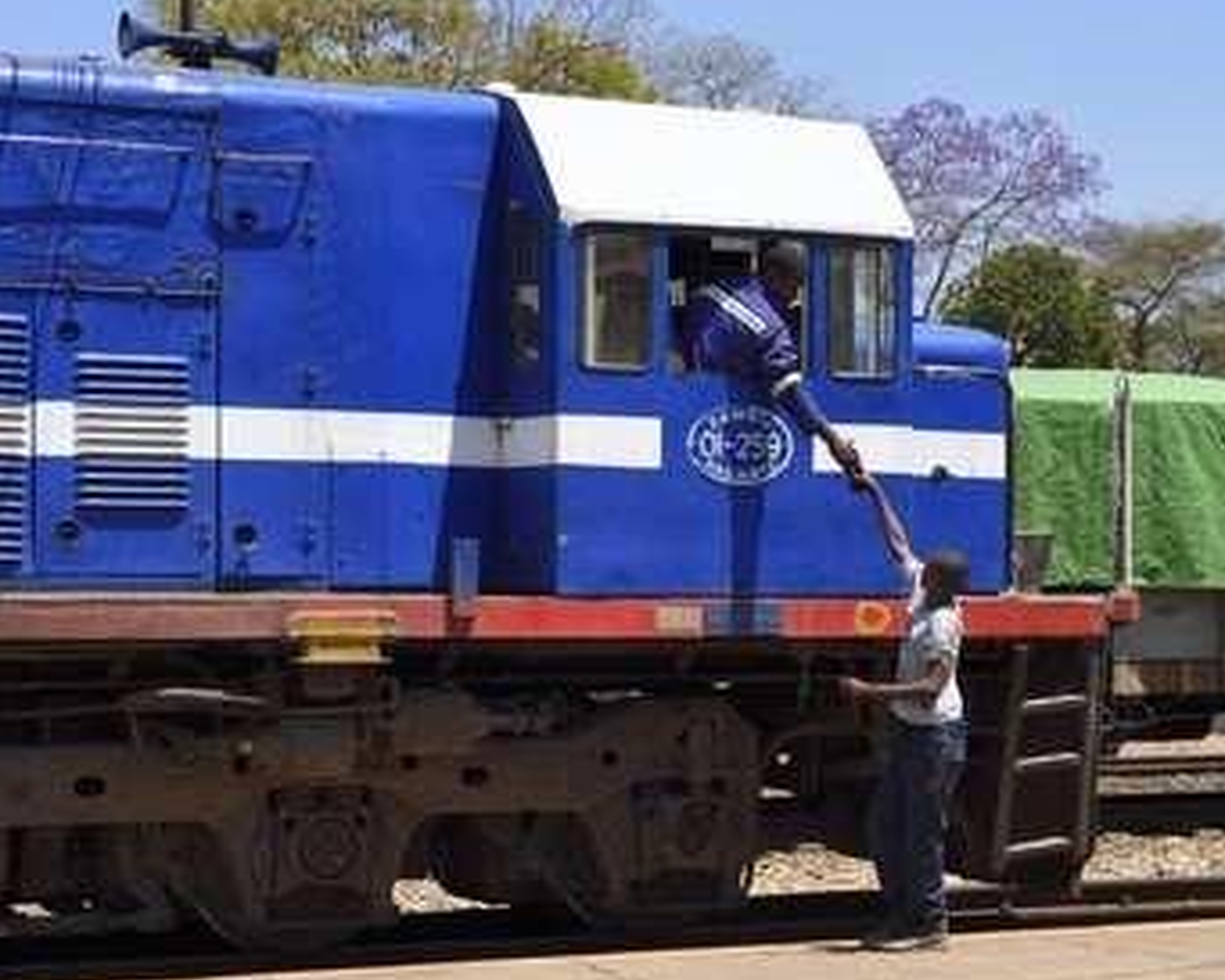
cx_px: 690
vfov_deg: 19.0
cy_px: 492
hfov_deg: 23.5
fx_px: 2938
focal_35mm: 81
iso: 400
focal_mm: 70
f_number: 14
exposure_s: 1/250
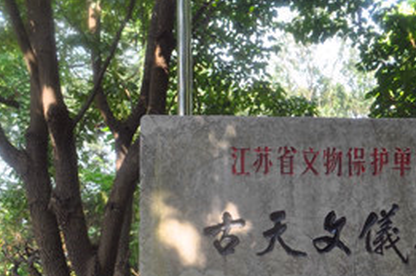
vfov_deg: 19.3
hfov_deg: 28.6
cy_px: 247
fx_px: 796
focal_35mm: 69
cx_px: 343
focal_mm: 20
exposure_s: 1/125
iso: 280
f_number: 5.6
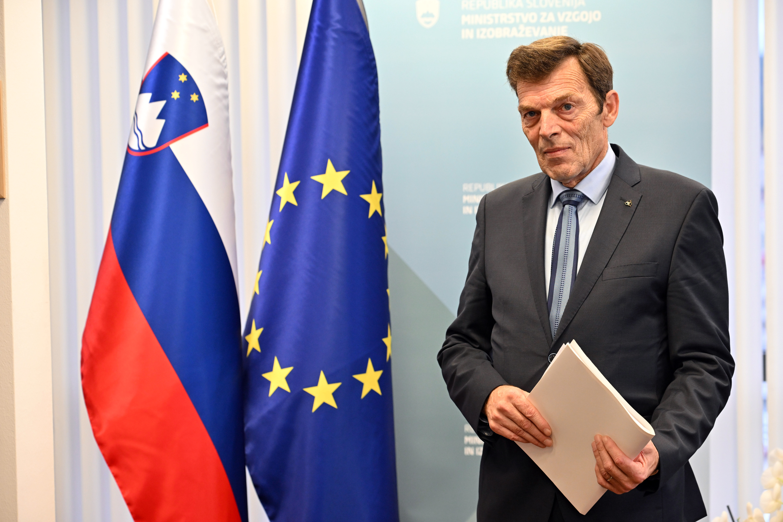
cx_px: 392
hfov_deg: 20.0
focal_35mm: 102
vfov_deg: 13.4
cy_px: 261
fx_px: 2218
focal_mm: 102
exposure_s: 1/160
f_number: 4
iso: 1600
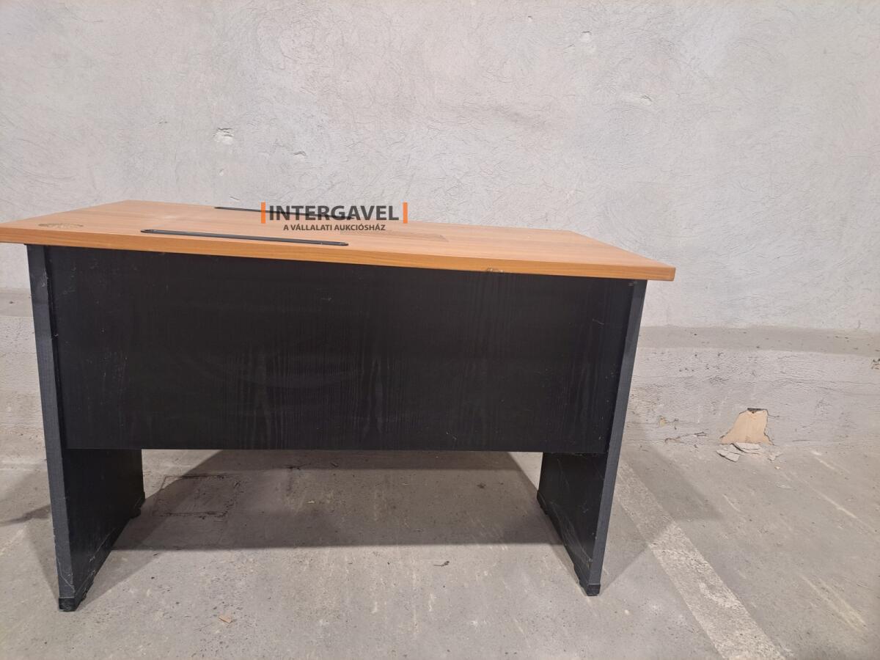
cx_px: 440
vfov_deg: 56.8
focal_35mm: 24
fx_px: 610
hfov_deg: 71.6
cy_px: 330
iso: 200
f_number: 1.8
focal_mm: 5.23
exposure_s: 1/50
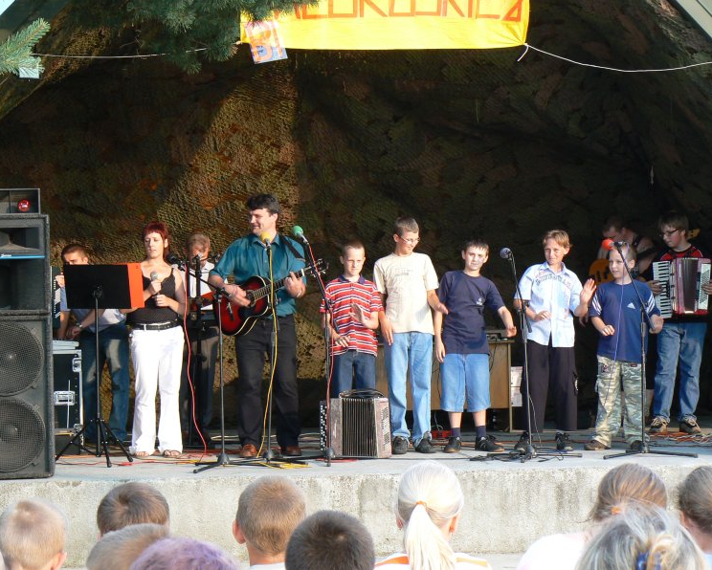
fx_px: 2256
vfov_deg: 14.4
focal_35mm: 107
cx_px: 348
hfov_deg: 17.9
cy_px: 286
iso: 80
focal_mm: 16.9
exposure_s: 1/80
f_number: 4
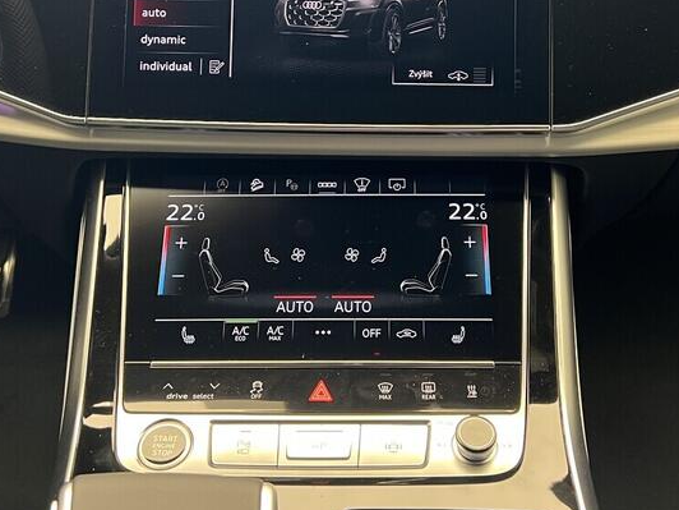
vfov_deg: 28.6
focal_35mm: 50
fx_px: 981
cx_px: 371
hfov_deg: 38.2
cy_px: 118
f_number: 1.5
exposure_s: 1/60
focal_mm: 5.7
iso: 250
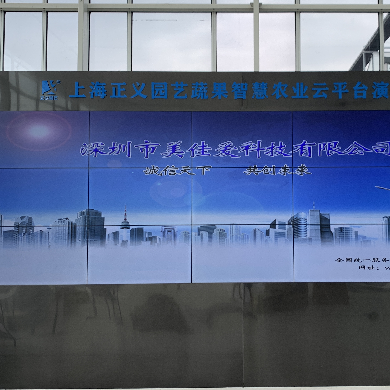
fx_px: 535
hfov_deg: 39.6
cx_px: 253
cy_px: 195
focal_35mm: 42
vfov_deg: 40.0
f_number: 1.8
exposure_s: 1/467
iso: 25
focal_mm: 4.25
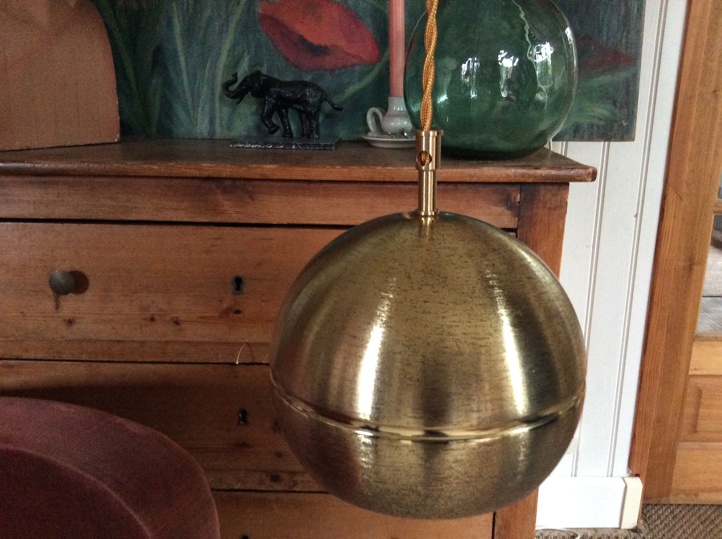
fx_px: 666
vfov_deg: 44.1
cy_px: 270
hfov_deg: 56.9
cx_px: 361
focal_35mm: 32
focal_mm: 3.3
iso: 320
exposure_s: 1/17
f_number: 2.4
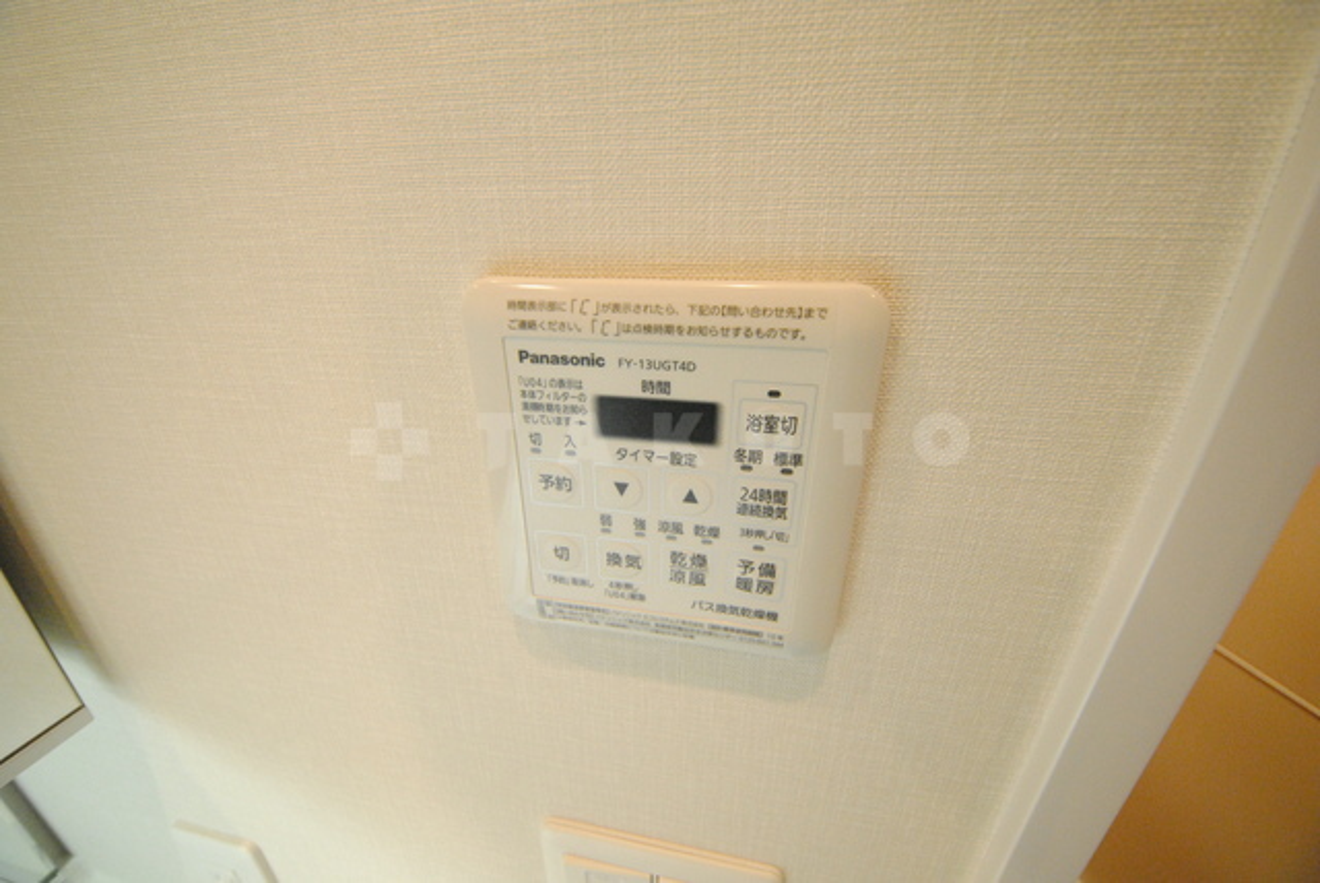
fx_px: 440
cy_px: 442
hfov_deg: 112.6
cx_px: 660
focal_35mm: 12
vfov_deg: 90.1
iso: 1600
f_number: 5
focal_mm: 8
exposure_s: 1/100
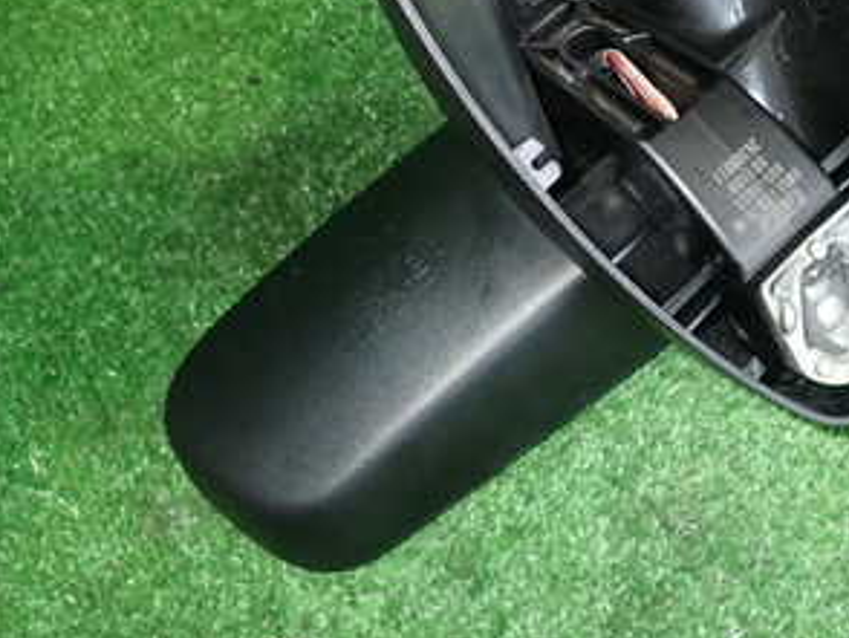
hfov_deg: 37.0
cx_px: 575
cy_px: 124
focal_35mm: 51
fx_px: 1252
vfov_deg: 28.0
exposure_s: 1/30
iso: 200
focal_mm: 4.5
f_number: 2
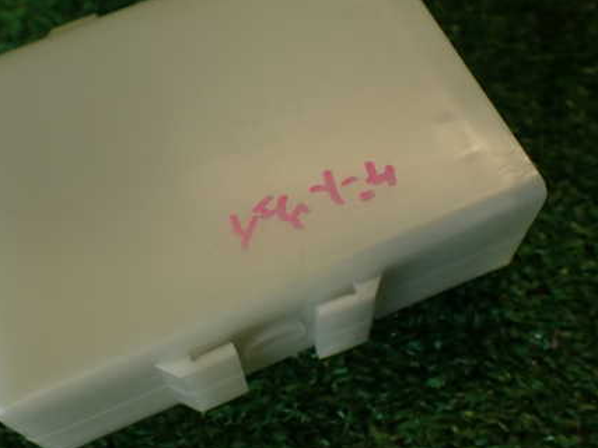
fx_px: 777
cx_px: 235
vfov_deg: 32.1
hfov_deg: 41.9
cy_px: 189
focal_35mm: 45
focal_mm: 5.79
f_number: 2.4
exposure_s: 1/60
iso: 100
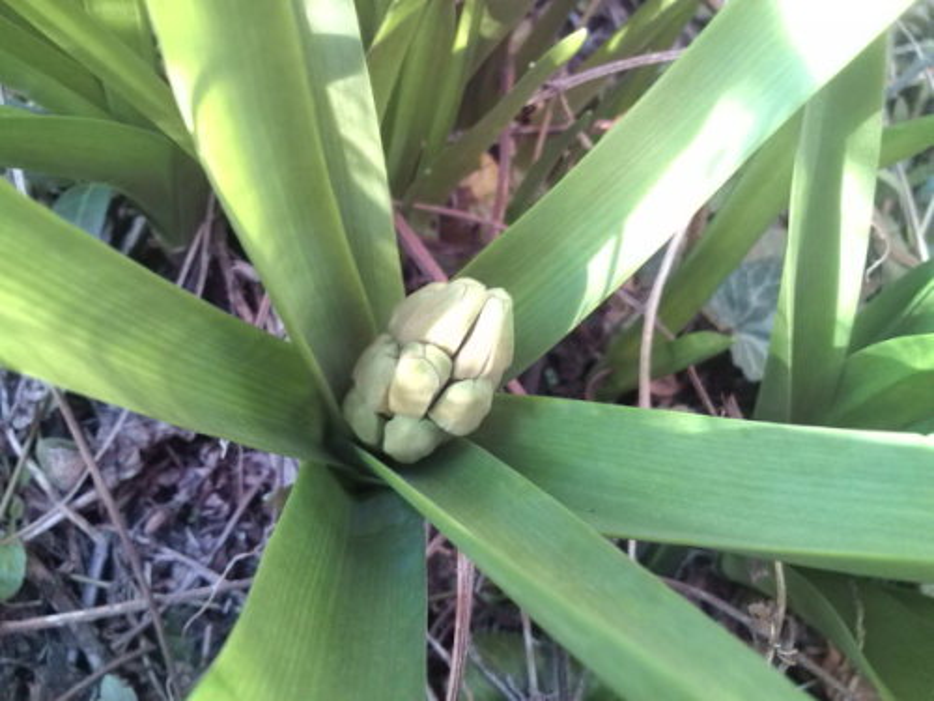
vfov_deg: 44.2
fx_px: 863
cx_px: 467
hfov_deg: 56.8
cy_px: 350
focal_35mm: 32
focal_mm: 3.3
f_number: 2.8
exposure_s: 1/20
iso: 62
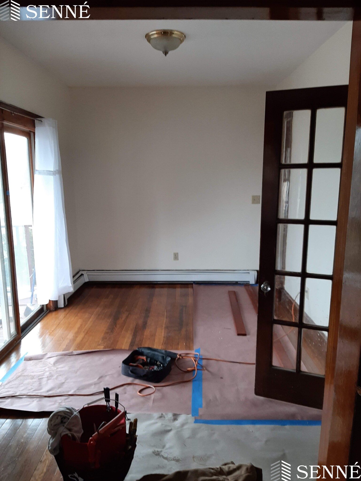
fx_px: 362
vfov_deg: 67.3
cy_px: 240
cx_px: 180
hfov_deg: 53.1
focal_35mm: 26
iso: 64
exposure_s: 1/50
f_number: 1.7
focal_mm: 3.93
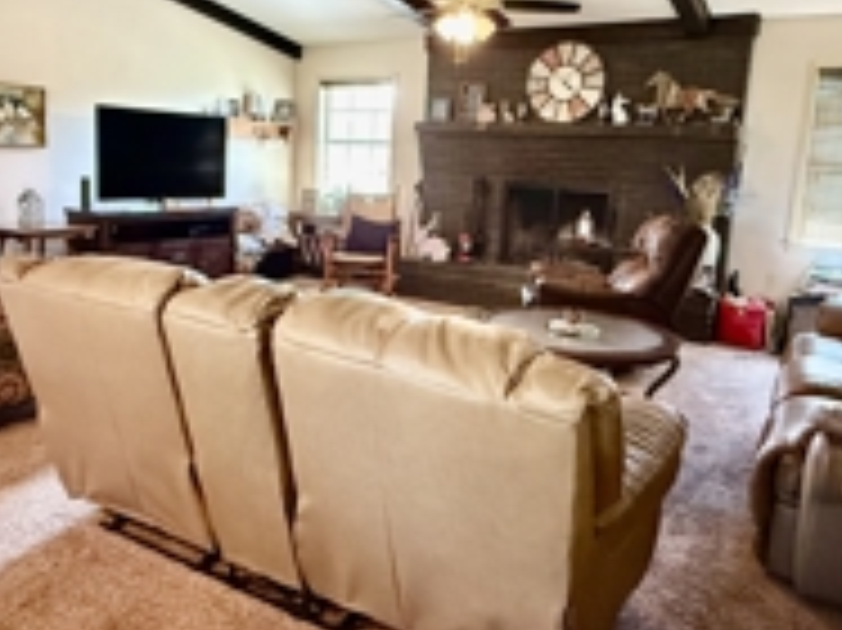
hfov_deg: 59.9
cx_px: 387
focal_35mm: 30
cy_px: 279
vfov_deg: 46.7
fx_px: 729
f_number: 2.2
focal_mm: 2.22
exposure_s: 1/60
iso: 800
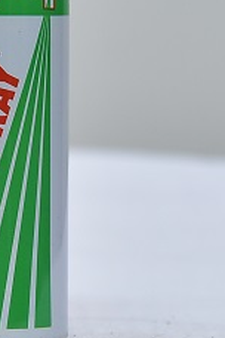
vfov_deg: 10.8
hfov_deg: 7.2
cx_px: 13
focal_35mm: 189
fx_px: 1772
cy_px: 73
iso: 1600
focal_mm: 82
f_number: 4.5
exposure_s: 1/125
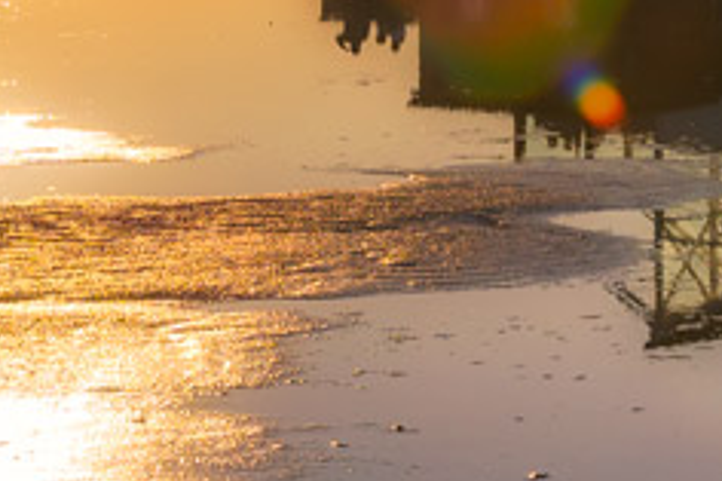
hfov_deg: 10.2
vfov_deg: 6.7
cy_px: -316
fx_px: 4048
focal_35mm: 202
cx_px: 291
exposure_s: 1/100
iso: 100
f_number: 11
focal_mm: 34
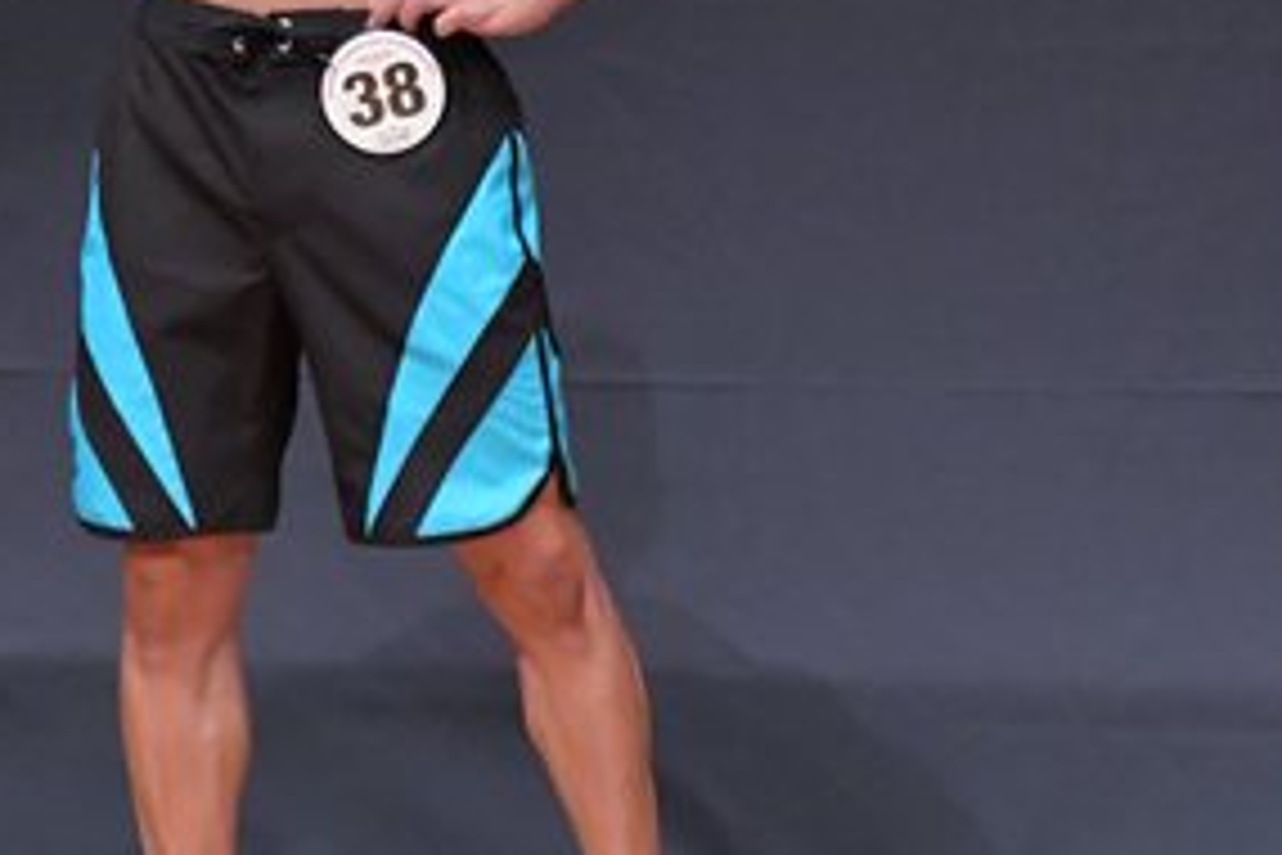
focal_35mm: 939
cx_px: 421
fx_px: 33436
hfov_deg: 2.2
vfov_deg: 1.5
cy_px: 158
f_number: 5.6
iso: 6400
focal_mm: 230
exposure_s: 1/400
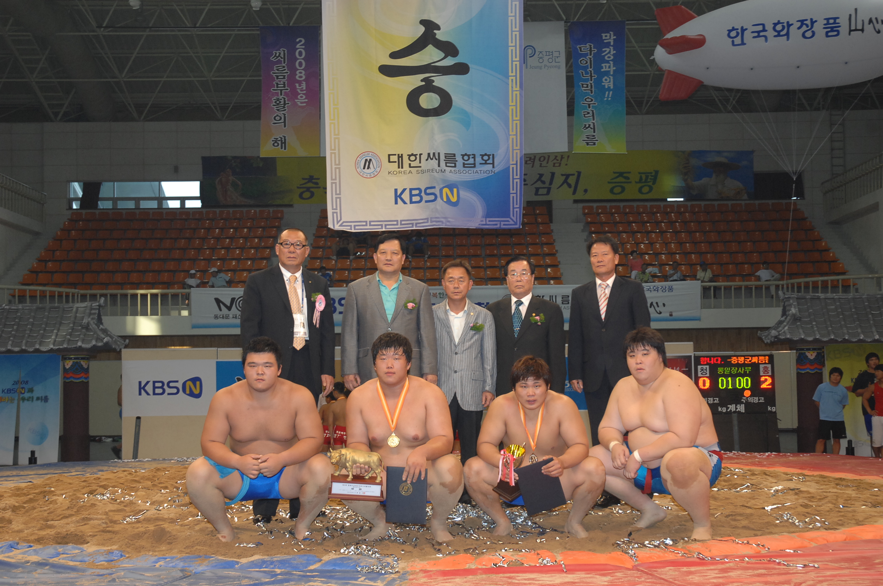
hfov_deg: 38.9
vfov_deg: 26.4
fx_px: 1249
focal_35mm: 51
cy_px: 293
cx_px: 442
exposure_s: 1/60
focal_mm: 34
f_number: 5.6
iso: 400
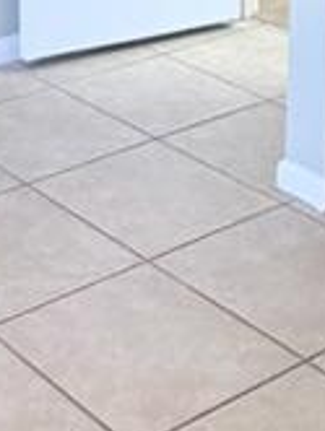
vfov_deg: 17.8
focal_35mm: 101
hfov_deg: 14.0
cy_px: -171
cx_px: -112
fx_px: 1261
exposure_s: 1/120
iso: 250
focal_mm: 2.22
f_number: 2.2
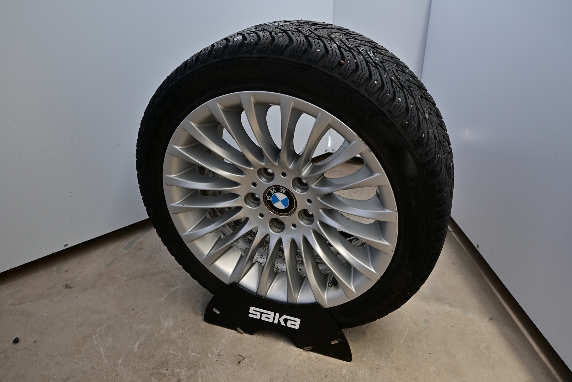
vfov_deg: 42.6
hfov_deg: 60.7
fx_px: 489
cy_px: 191
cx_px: 286
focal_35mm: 31
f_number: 3.8
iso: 180
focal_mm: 20.5
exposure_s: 1/30
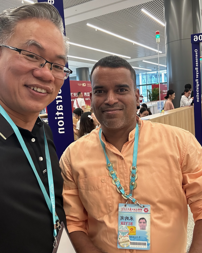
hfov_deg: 45.8
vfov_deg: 55.6
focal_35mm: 32
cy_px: 117
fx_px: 239
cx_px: 101
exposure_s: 1/50
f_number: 1.9
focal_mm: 2.69
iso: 125
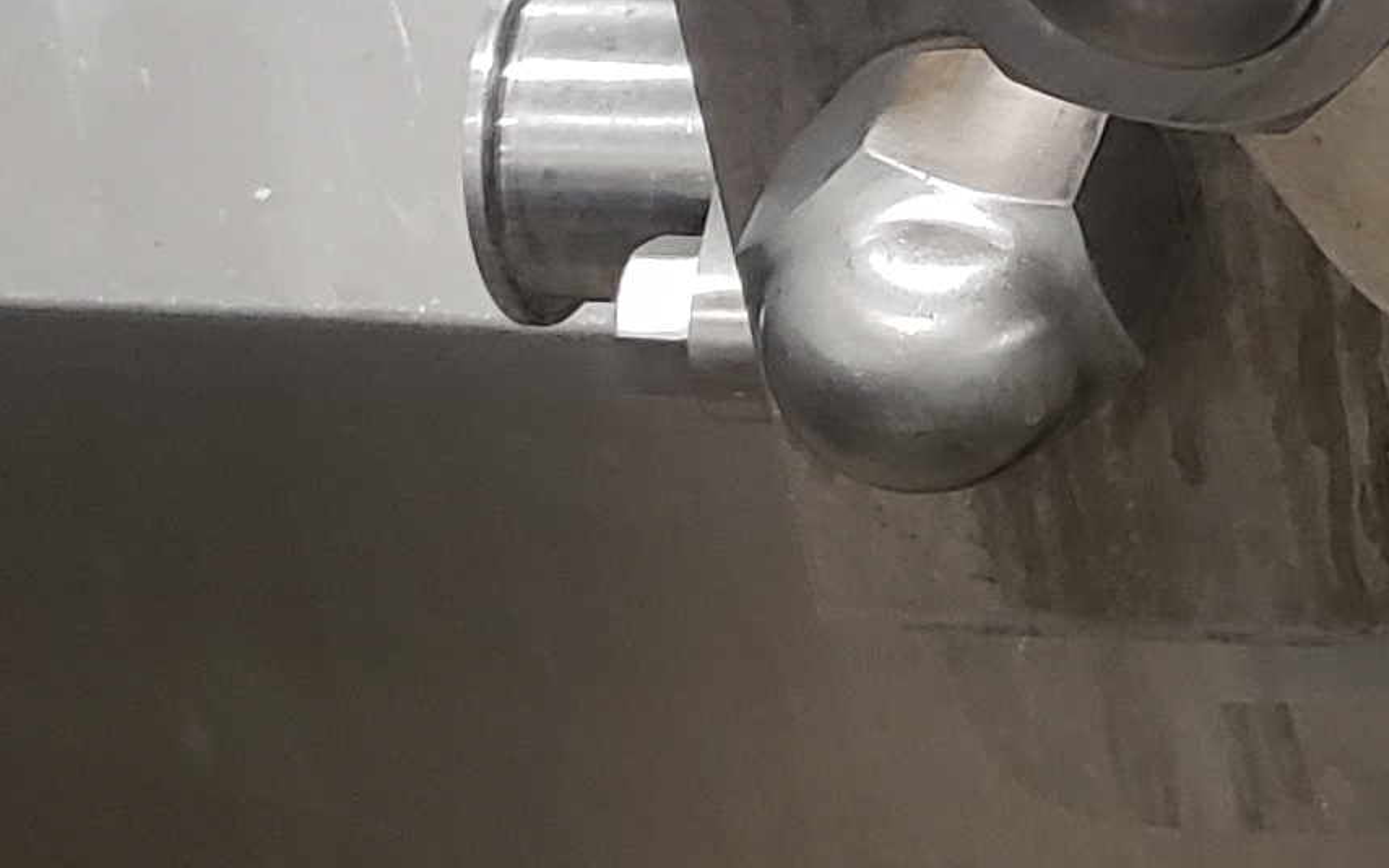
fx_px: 4920
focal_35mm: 130
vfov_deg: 9.9
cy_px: -276
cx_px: 2338
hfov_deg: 14.5
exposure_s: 1/60
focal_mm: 4.3
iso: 250
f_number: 1.5
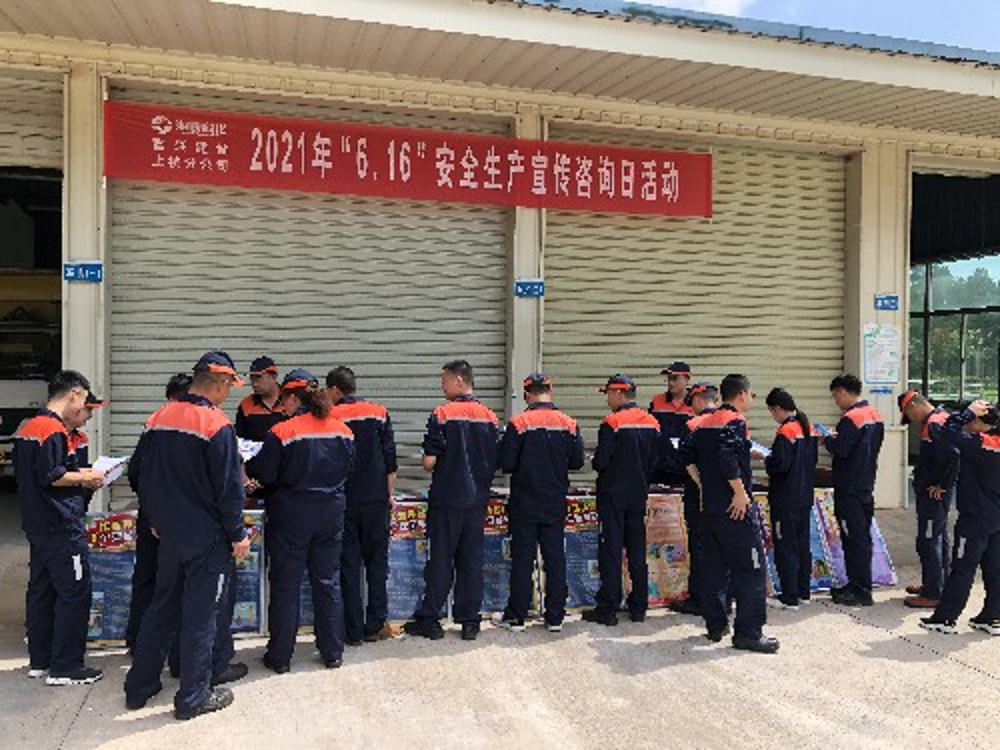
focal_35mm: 28
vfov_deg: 49.7
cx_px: 500
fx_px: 809
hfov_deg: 63.4
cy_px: 375
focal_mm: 3.99
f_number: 1.8
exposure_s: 1/762
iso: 20
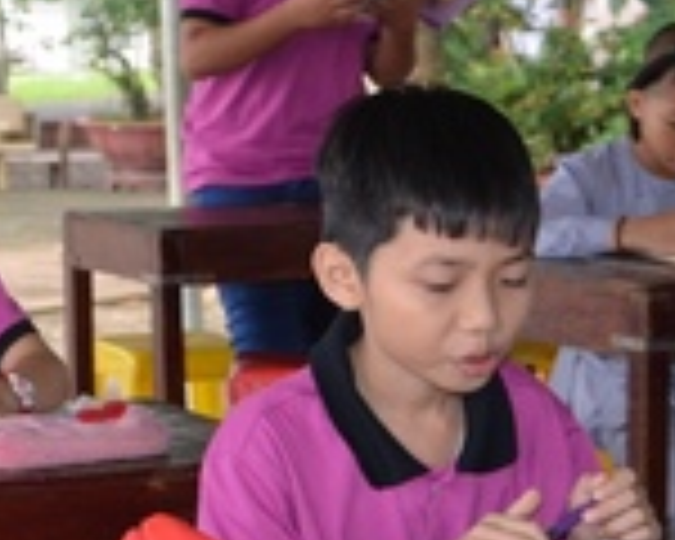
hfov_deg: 11.4
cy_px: 52
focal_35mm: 158
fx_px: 3156
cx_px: -508
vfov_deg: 9.7
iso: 320
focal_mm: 26
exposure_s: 1/160
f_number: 4
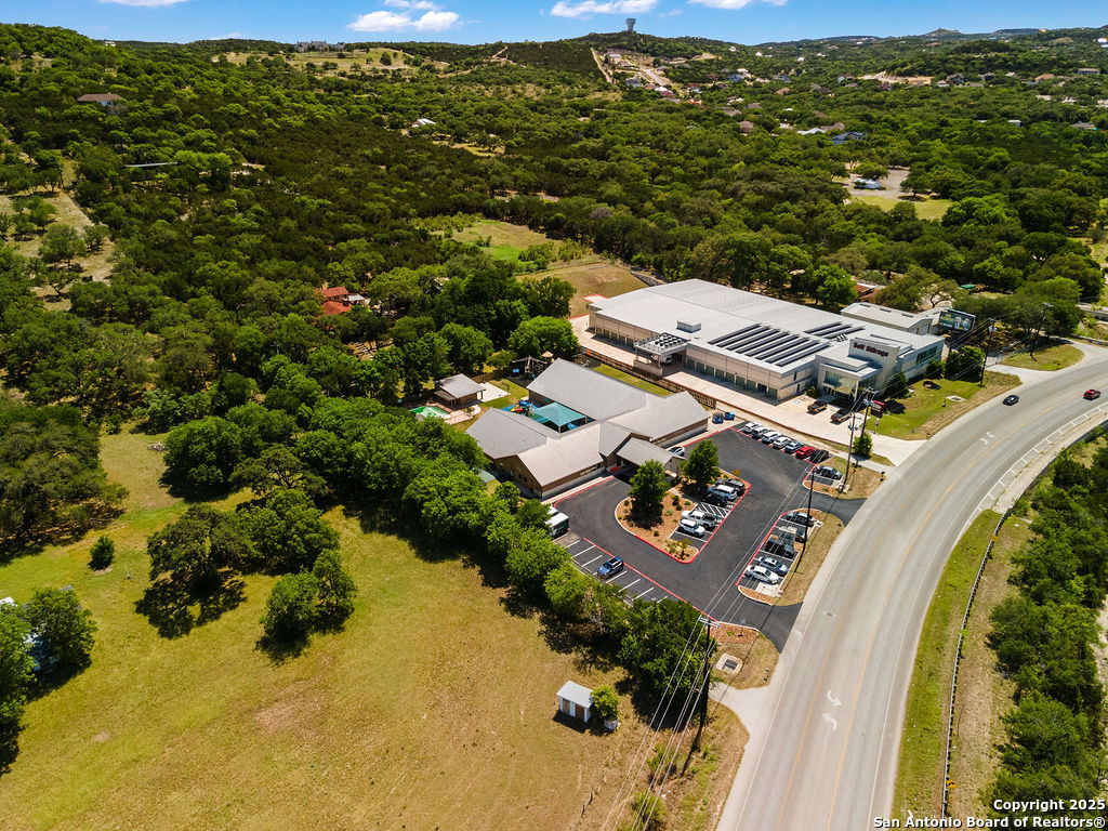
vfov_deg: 56.8
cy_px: 416
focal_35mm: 24
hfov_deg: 71.6
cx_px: 554
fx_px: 768
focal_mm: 4.5
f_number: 2.8
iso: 100
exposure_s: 1/80
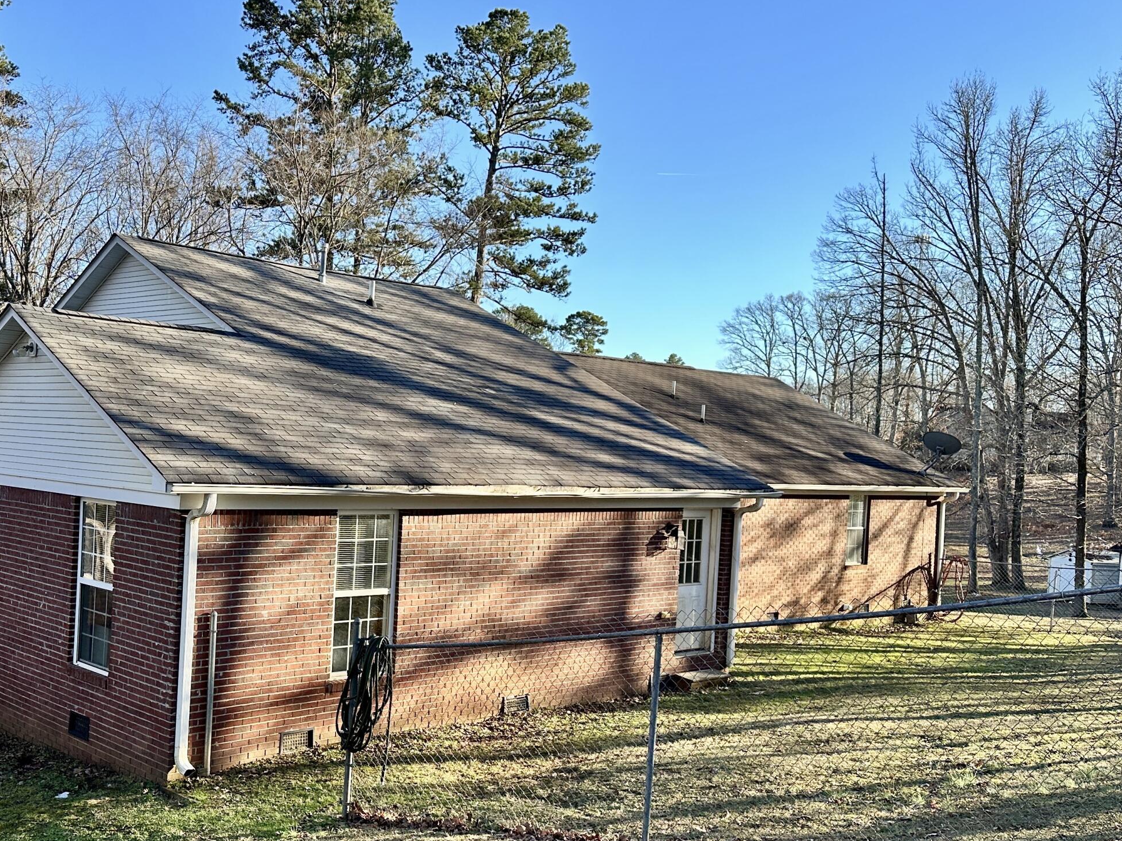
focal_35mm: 37
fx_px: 1199
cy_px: 481
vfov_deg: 38.6
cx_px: 384
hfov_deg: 49.4
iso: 80
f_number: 1.78
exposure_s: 1/1357
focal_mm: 6.86
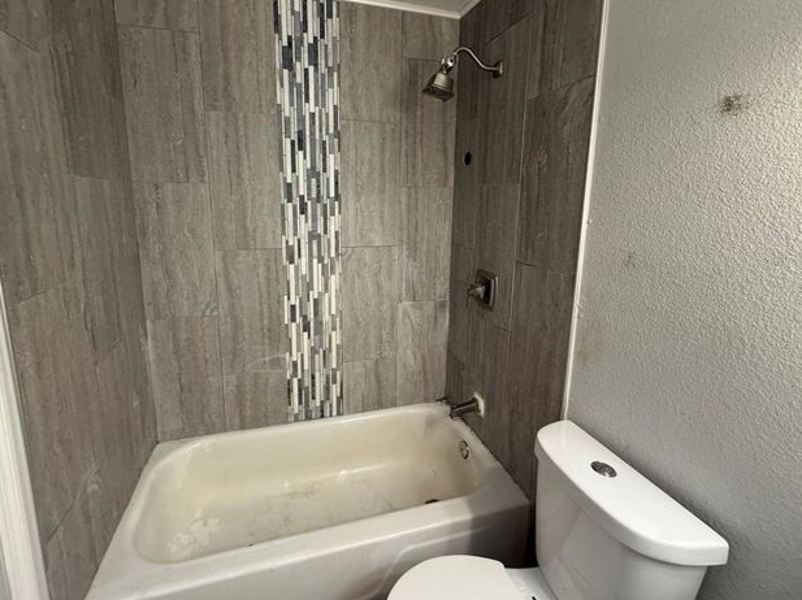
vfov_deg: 77.6
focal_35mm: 16
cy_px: 258
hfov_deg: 94.4
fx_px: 370
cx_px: 372
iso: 250
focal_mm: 2.22
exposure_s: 1/60
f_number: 2.2
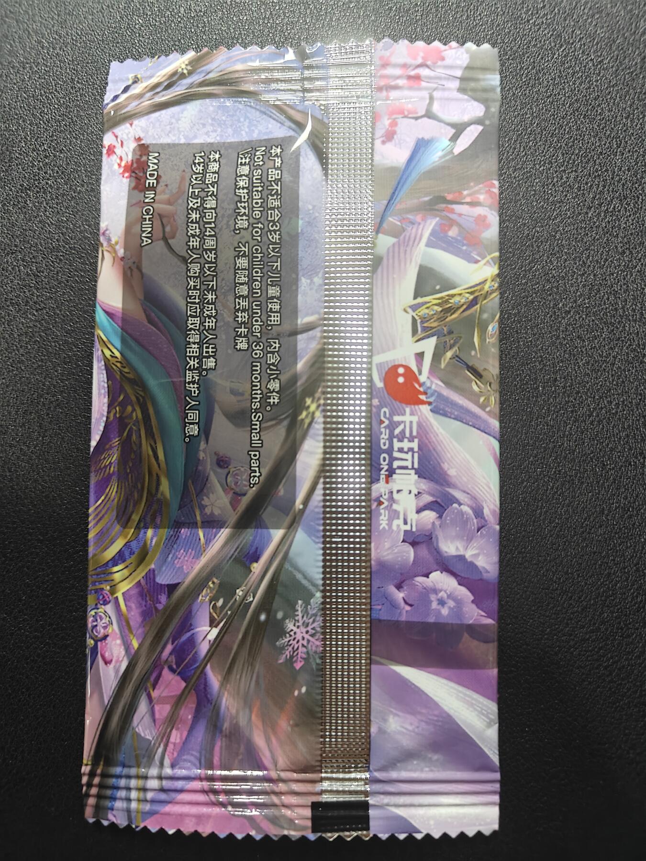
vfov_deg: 71.6
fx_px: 597
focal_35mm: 24
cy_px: 430
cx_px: 323
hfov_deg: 56.8
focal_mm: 5.59
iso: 160
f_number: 1.8
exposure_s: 1/50
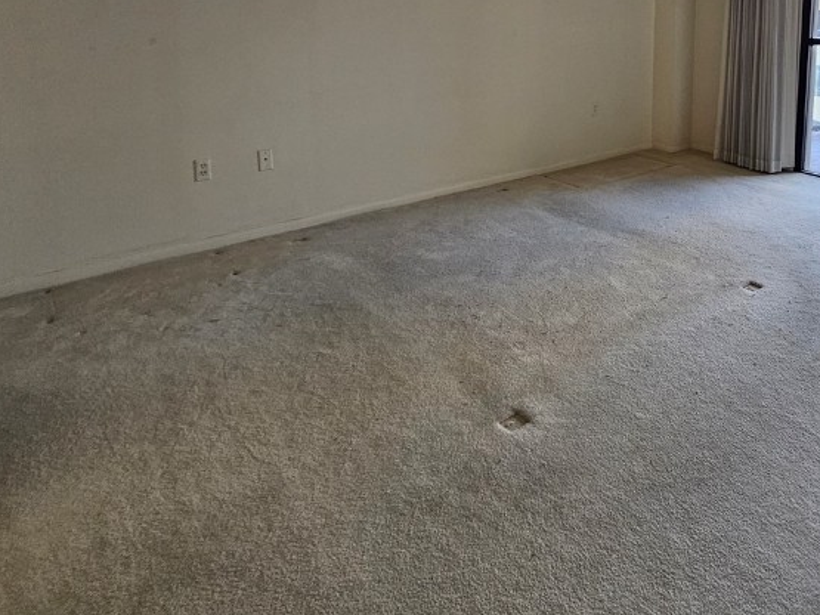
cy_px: 101
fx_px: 568
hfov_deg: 69.2
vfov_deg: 52.2
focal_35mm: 24
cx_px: 558
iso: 80
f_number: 2.2
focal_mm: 2.2
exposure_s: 1/60
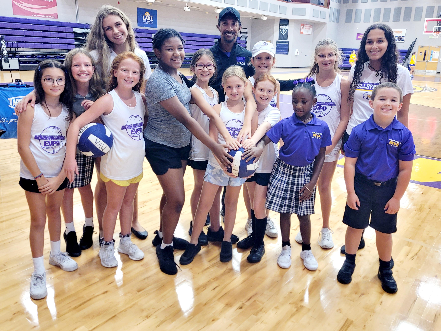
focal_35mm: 30
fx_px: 382
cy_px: 156
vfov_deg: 46.8
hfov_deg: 60.0
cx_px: 217
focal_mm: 5.4
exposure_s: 1/40
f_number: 1.8
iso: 200
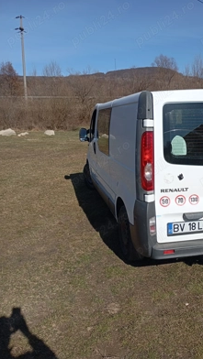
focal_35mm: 31
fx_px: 296
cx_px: 132
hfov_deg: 37.5
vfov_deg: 62.6
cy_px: 178
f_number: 1.8
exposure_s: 1/990
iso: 102
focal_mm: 4.27
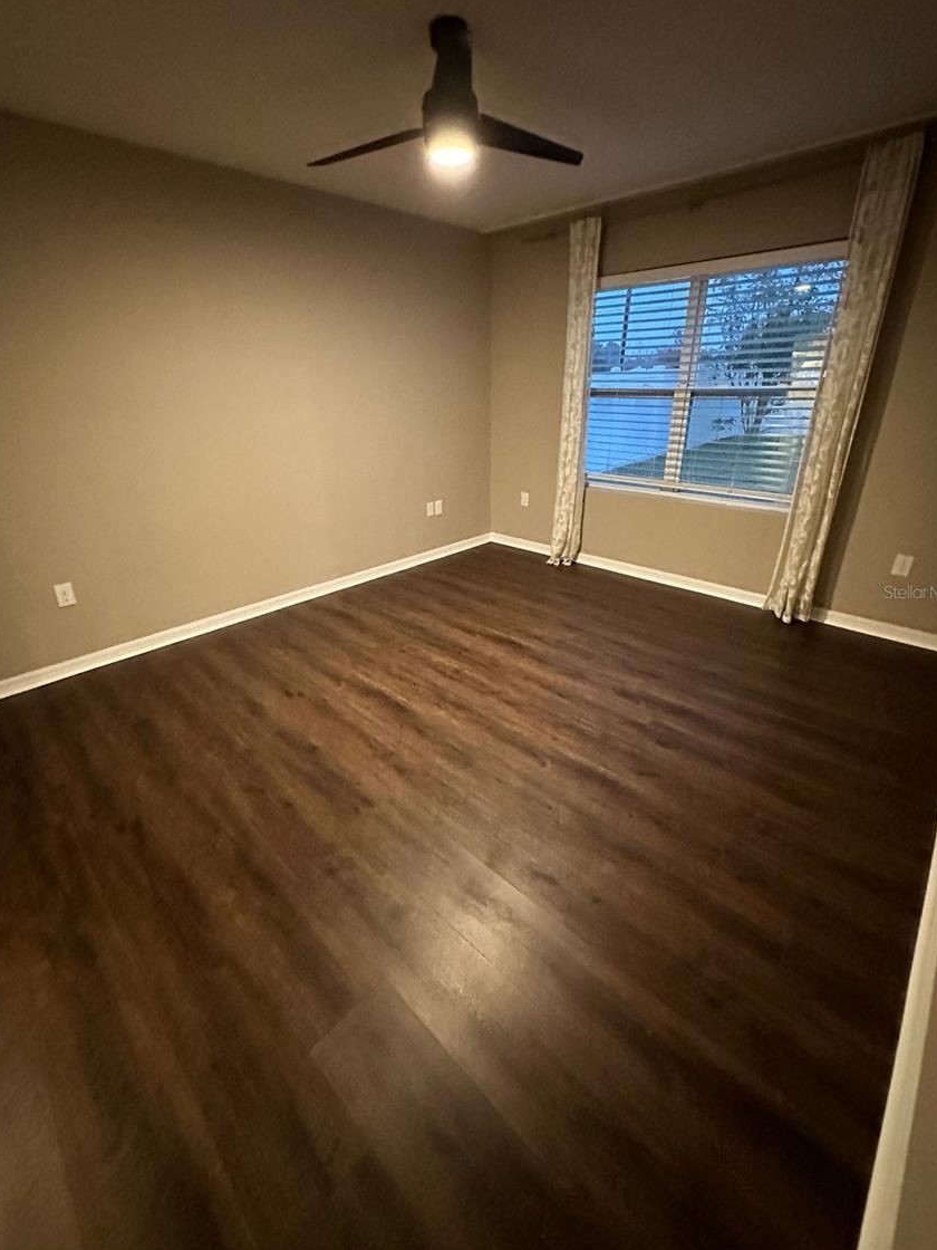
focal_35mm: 15
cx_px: 461
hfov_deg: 81.7
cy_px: 592
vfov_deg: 98.1
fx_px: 541
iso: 1600
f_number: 2.2
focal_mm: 2.22
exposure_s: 1/30
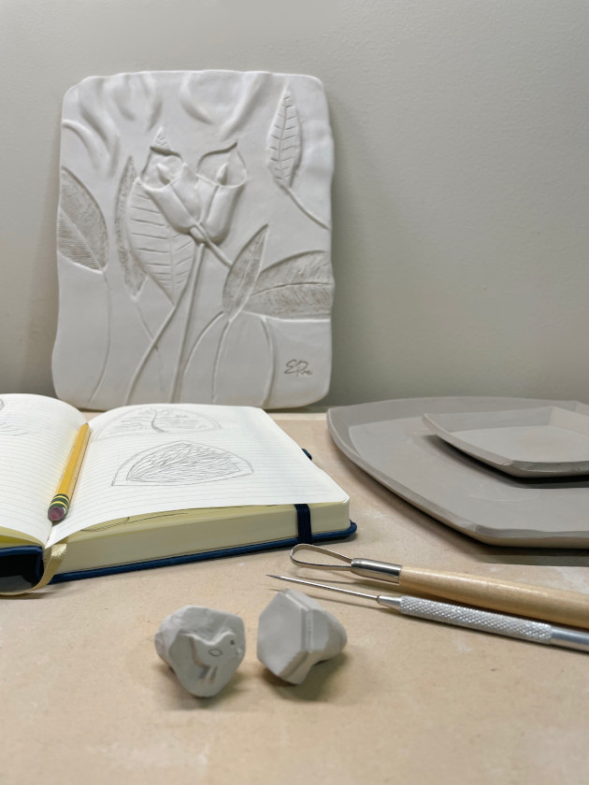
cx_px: 294
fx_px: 590
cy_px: 392
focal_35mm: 26
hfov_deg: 53.1
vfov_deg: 67.3
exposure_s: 1/120
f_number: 1.6
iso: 64
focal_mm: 4.2
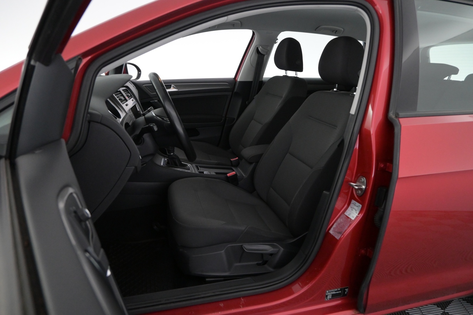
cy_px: 158
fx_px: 315
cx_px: 236
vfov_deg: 53.1
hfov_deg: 73.7
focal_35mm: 24
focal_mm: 16
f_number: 4.5
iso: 2500
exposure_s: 1/80
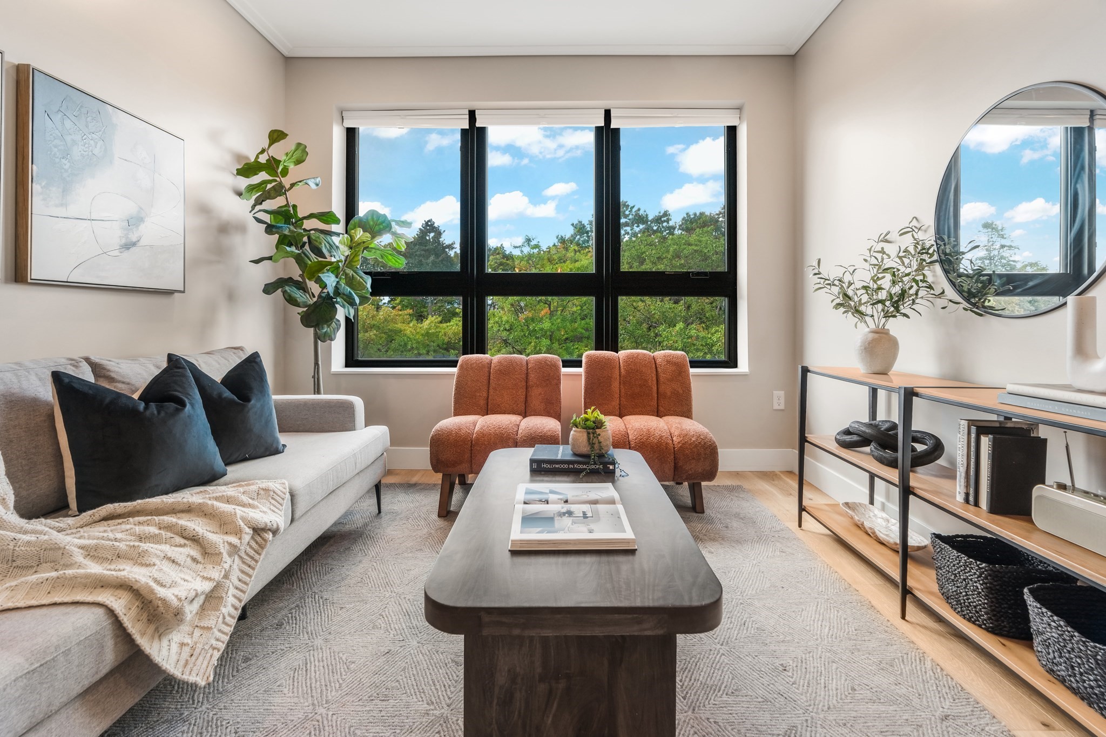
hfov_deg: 96.7
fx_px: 491
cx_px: 553
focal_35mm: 16
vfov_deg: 73.7
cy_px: 368
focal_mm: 16
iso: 200
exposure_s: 3.2
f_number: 8
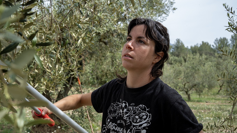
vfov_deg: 24.9
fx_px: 302
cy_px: 61
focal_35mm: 48
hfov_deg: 42.8
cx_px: 101
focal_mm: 24
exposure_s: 1/400
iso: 160
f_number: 5
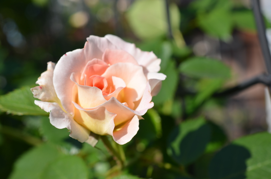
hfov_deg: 33.5
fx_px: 451
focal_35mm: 60
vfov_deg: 22.5
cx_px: 136
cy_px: 90
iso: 110
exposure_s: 1/250
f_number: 8
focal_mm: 40
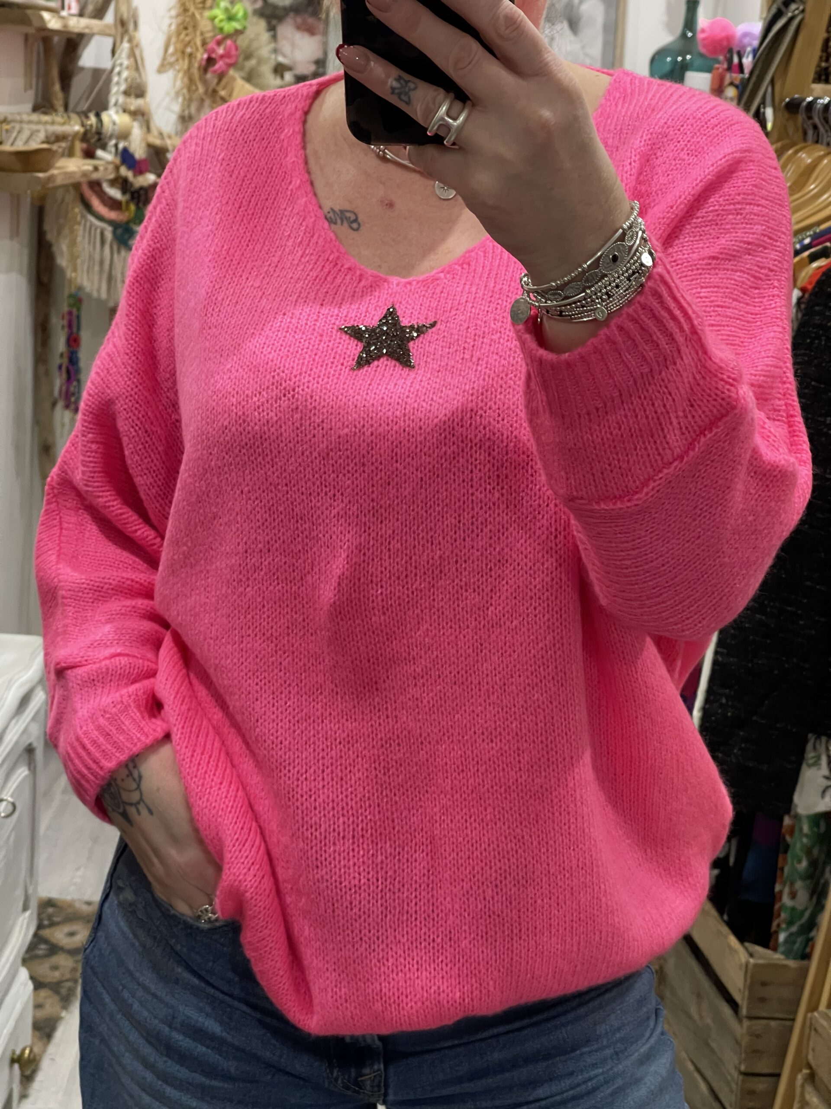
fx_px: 2049
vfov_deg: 30.3
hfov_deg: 22.9
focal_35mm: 64
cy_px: 554
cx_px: 416
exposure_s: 1/50
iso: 320
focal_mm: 7.5
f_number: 2.2
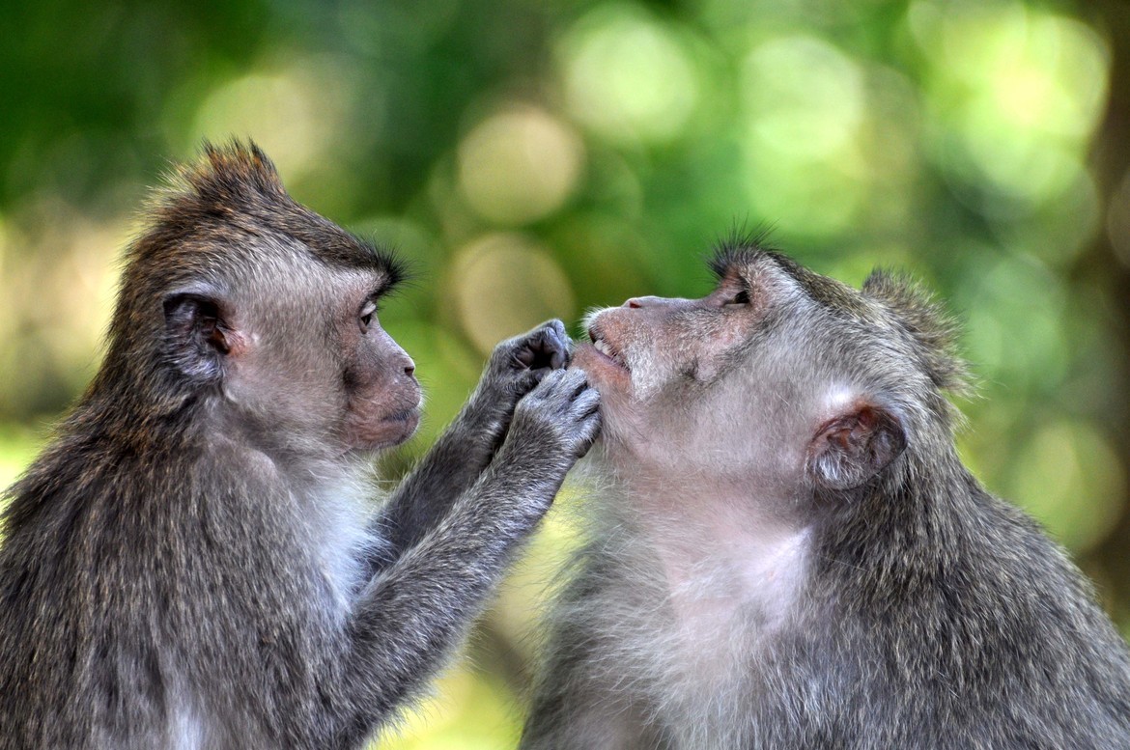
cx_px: 565
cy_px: 375
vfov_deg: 3.5
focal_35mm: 390
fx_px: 12226
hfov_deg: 5.3
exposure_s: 1/250
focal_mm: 260
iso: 640
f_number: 5.6
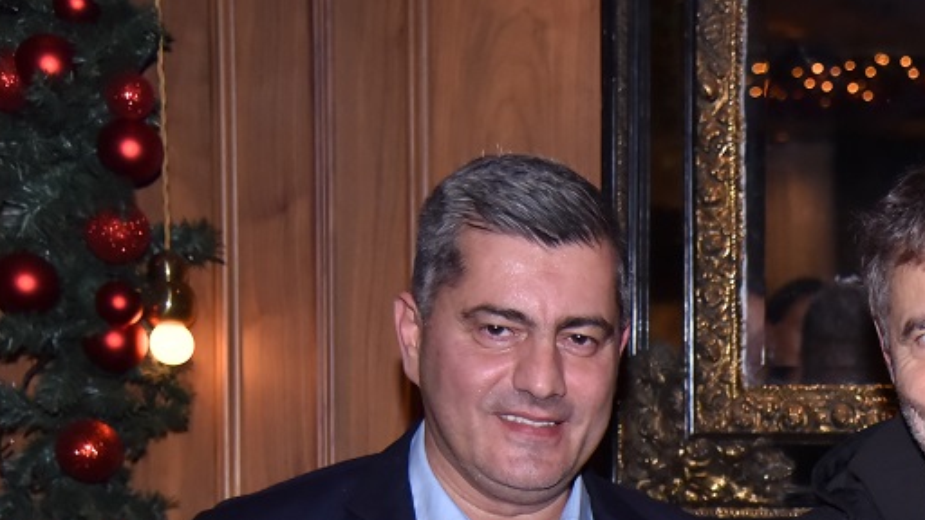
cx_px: 976
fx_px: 2404
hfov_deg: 20.9
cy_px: 720
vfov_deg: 11.9
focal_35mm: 98
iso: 2000
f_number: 4
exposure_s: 1/640
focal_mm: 40
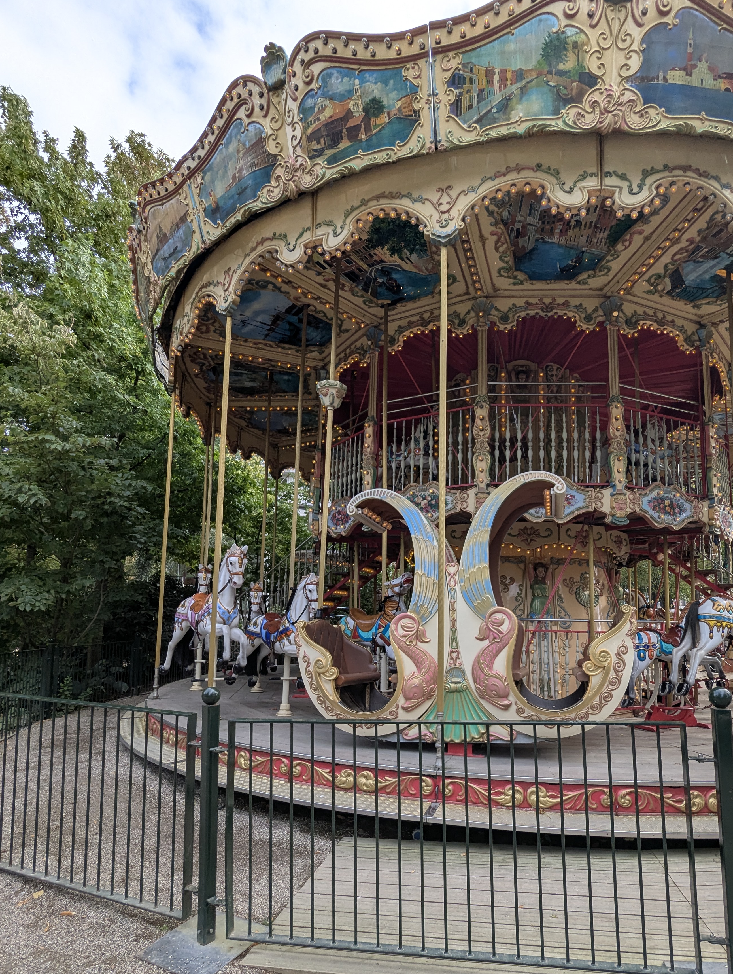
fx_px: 535
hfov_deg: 68.4
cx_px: 425
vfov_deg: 84.0
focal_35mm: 19
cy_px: 561
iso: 46
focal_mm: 2.35
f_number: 2.2
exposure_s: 1/544
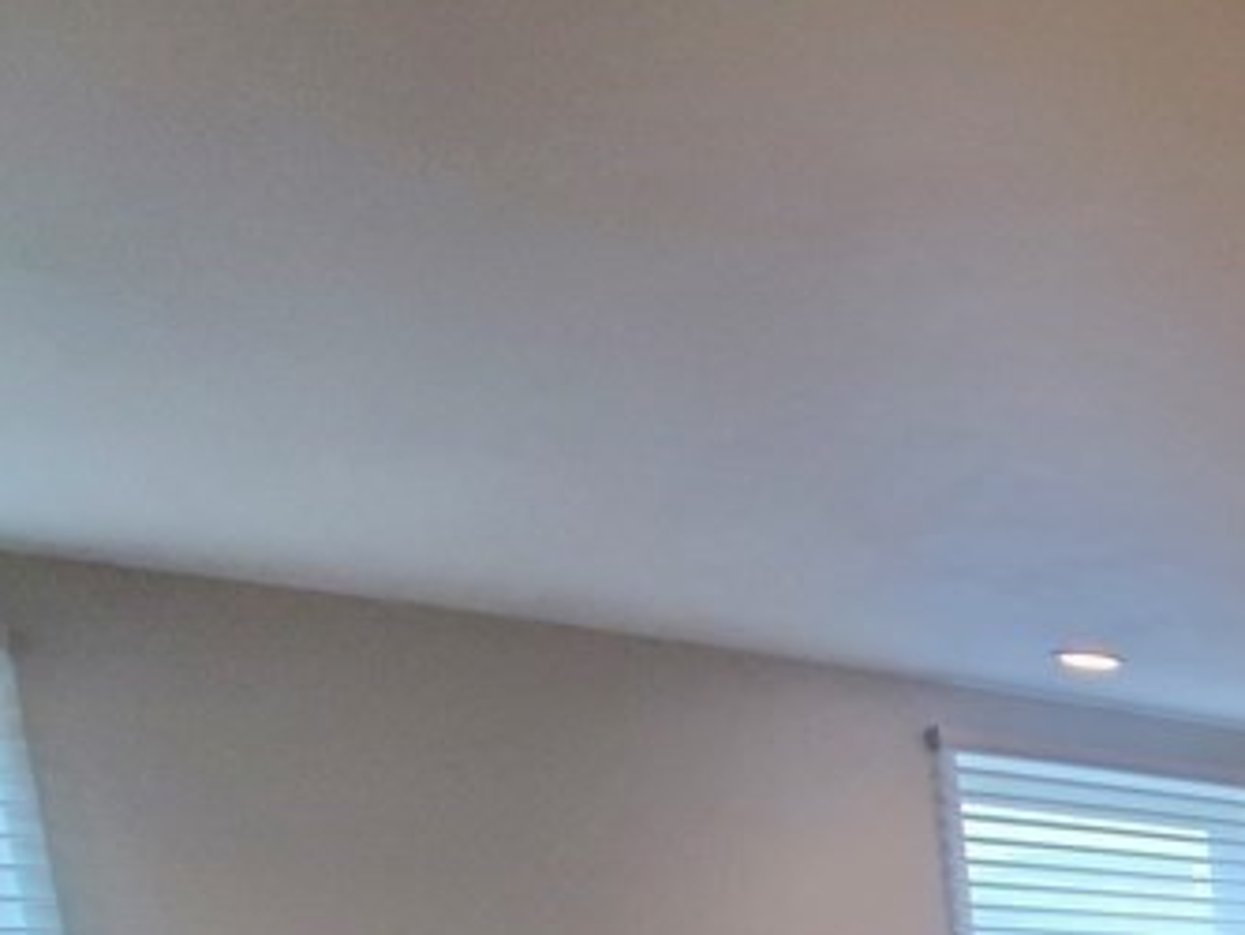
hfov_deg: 28.2
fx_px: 1439
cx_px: 1910
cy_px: 1343
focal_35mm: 40
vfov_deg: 27.2
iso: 200
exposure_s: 1/59
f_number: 2.2
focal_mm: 1.8
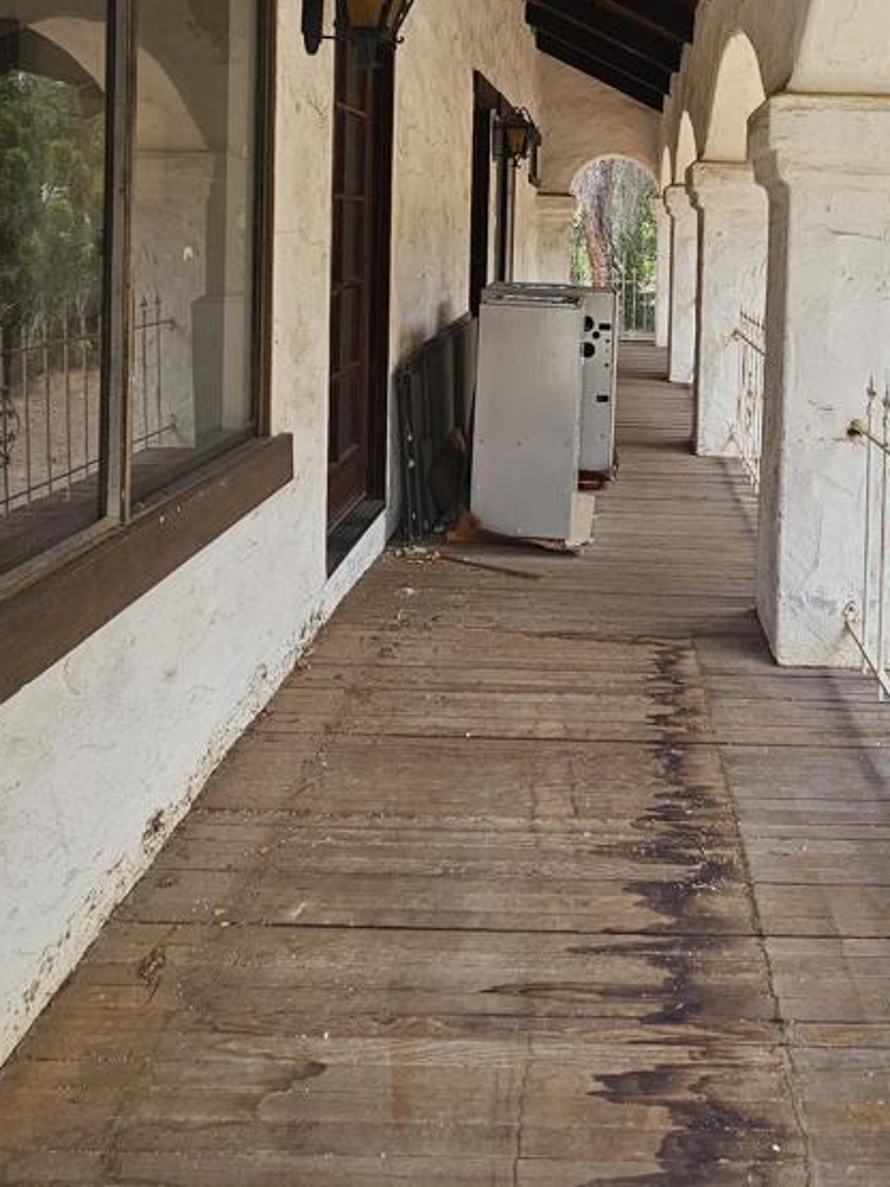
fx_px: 823
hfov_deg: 54.8
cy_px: 212
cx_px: 638
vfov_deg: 64.3
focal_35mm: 24
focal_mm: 2.2
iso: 50
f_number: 2.2
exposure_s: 1/354
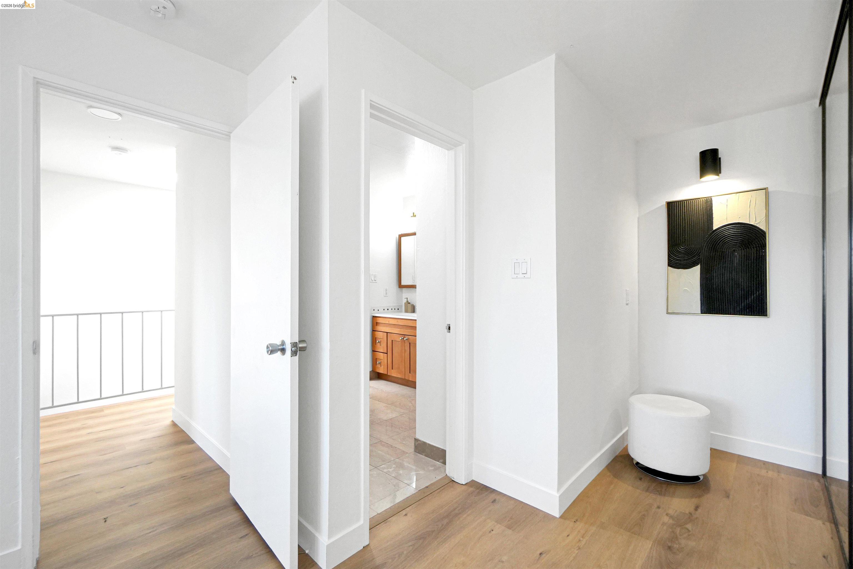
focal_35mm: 15
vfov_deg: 77.3
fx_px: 355
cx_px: 426
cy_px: 284
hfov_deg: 100.4
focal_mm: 10
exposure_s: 1/80
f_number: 4
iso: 640
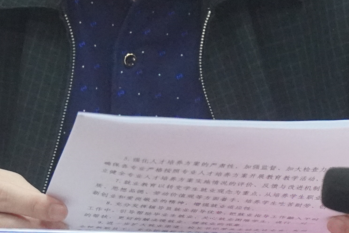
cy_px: -12
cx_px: 76
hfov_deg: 6.8
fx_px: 2937
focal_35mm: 303
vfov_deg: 4.5
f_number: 5.6
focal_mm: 50
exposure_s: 1/125
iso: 6400
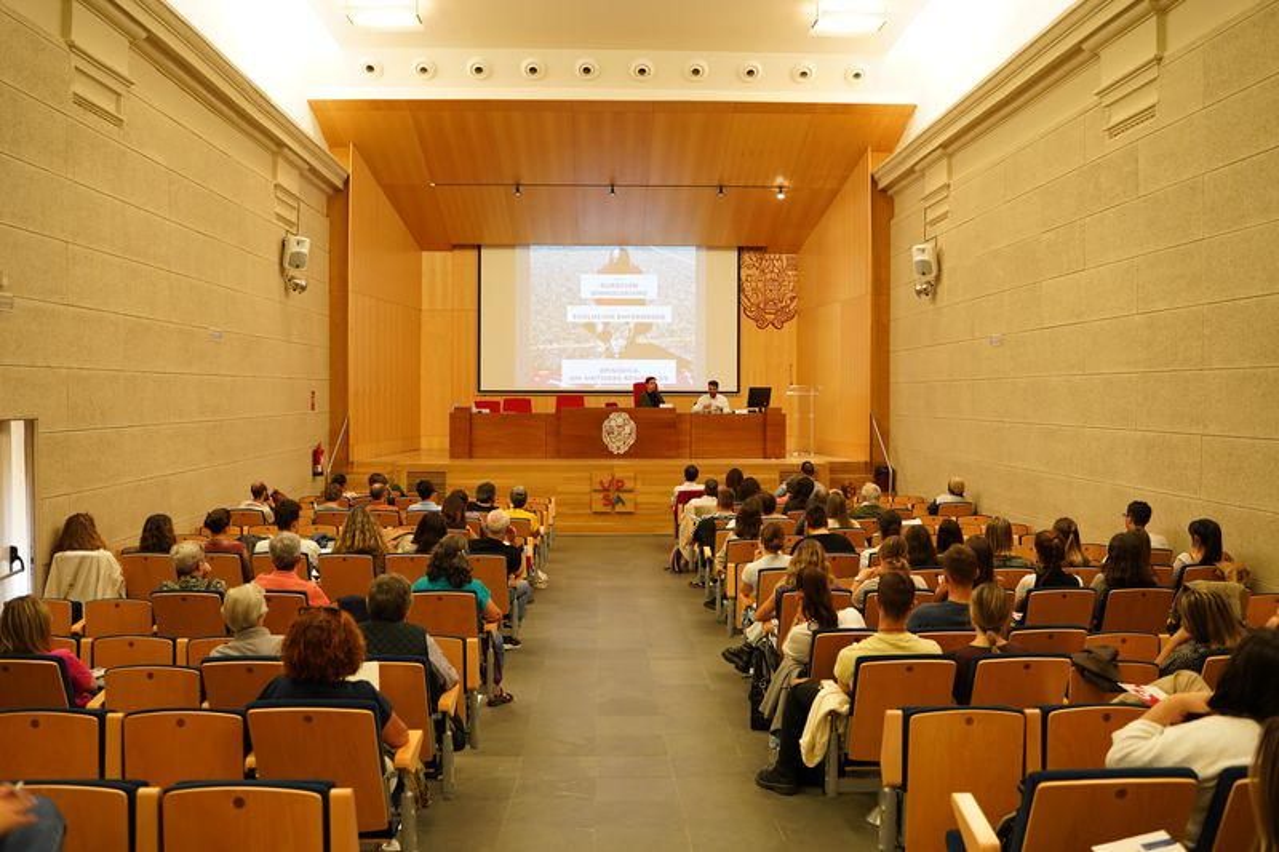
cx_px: 640
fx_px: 1030
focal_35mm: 29
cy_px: 426
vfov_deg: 44.9
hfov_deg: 63.7
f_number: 2.8
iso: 640
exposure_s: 1/30
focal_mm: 29
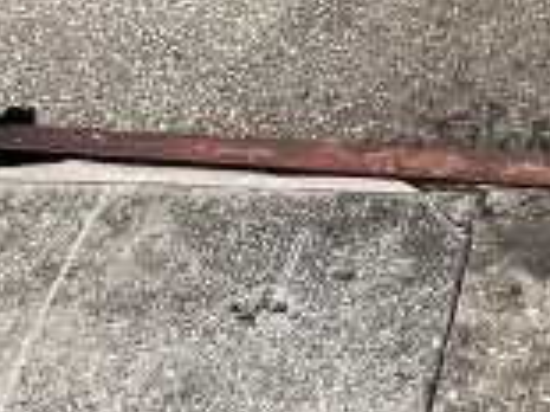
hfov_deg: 21.1
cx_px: 674
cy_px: -515
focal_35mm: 86
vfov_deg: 13.5
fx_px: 1365
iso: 32
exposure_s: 1/2801
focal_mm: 1.57
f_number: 1.8
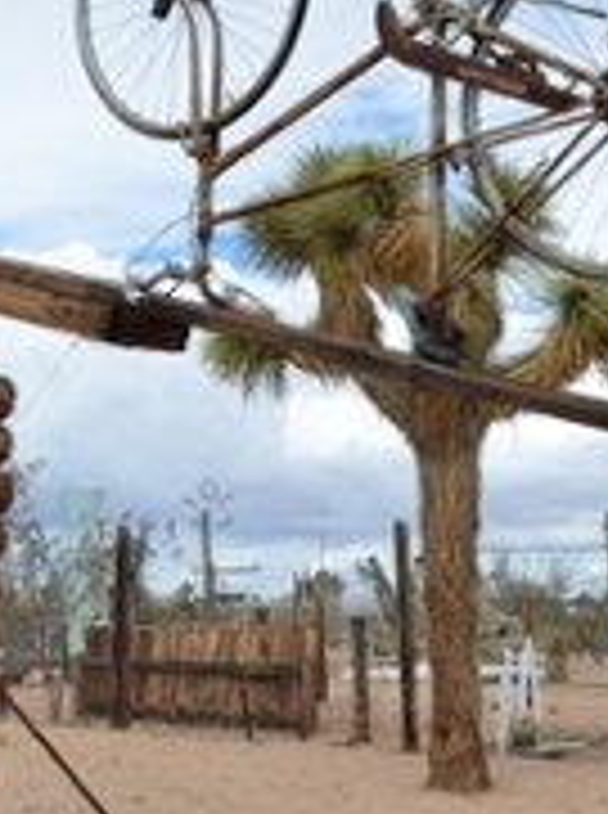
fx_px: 1551
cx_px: -99
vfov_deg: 29.4
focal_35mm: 66
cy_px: 394
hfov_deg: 20.9
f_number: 9
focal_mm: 18
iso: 100
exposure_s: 1/320
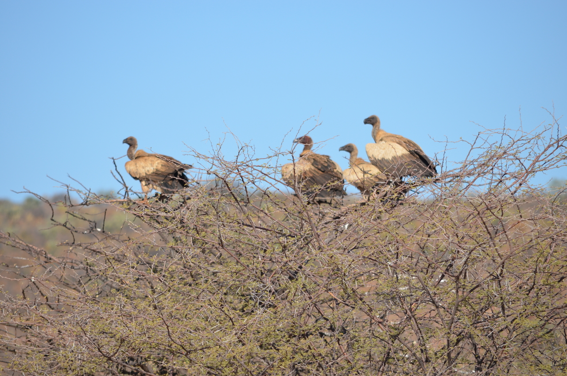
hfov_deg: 4.6
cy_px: 188
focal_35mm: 450
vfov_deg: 3.0
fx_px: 7073
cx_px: 284
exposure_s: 1/800
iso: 200
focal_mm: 300
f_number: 7.1
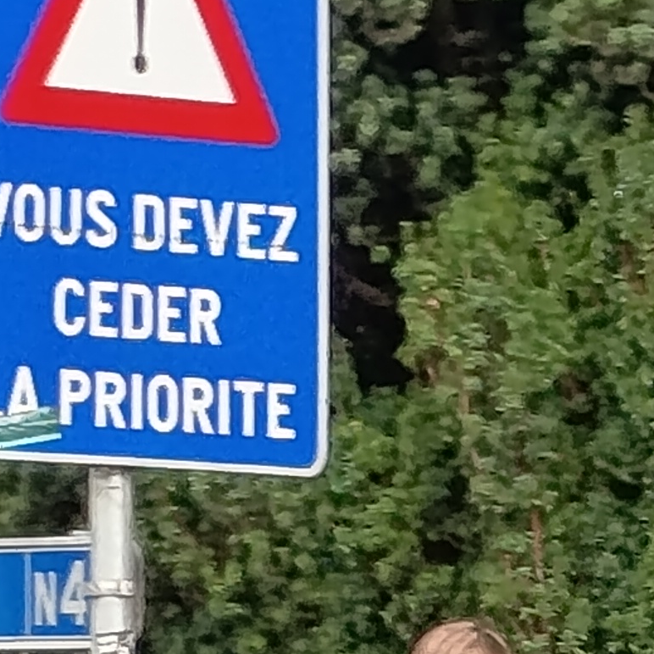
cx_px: 1085
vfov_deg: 3.6
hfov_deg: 3.6
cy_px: 980
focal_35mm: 490
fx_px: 10474
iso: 63
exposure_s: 1/100
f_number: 1.7
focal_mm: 5.27
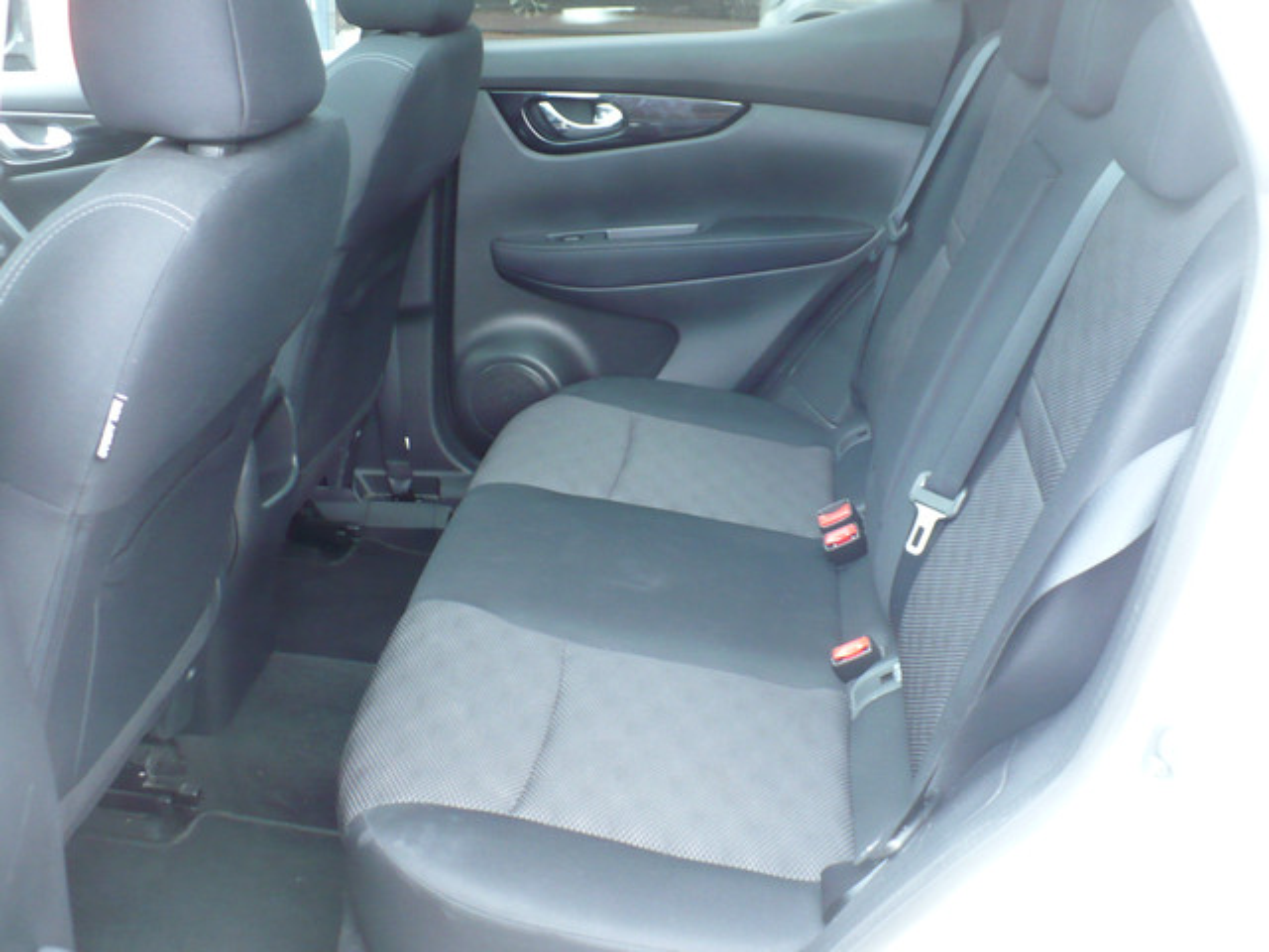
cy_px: 476
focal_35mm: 39
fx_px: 1430
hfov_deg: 47.9
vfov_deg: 36.8
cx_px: 634
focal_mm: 6.1
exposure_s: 1/13
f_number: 2.8
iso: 200
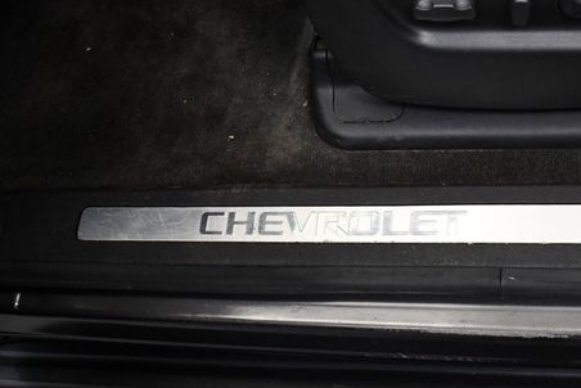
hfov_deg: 38.4
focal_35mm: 51
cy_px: 226
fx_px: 824
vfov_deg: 26.5
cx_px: 391
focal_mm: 18
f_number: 3.5
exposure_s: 1/125
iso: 2000
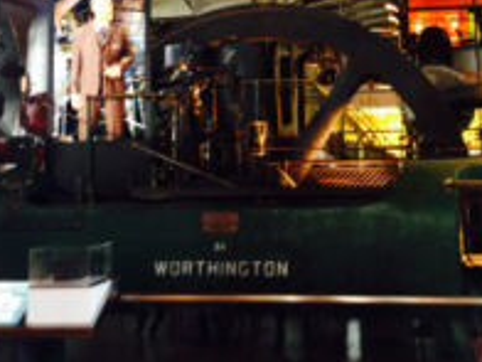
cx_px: 295
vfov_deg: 24.2
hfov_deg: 32.6
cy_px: 41
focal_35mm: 59
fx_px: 822
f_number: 2.4
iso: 250
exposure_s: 1/20
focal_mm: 4.12
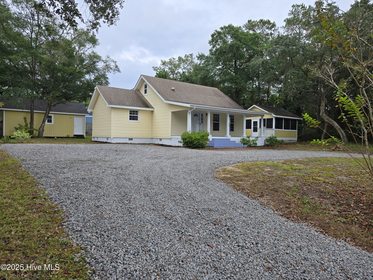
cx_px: 186
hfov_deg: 73.9
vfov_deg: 58.9
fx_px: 248
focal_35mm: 23
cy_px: 140
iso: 80
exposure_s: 1/1641
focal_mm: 5.4
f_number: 1.8
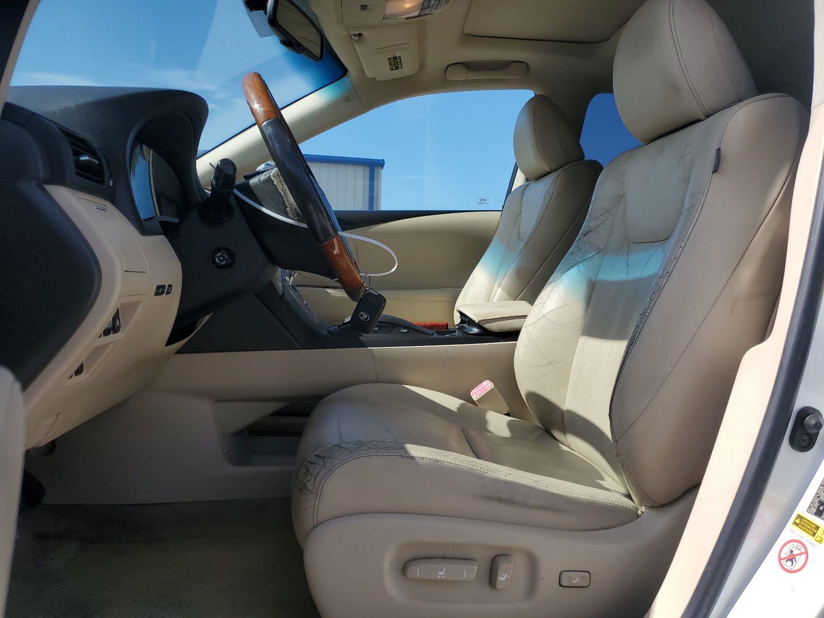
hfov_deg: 67.3
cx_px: 412
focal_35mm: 26
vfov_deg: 53.1
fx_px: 619
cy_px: 309
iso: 50
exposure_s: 1/3333
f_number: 1.5
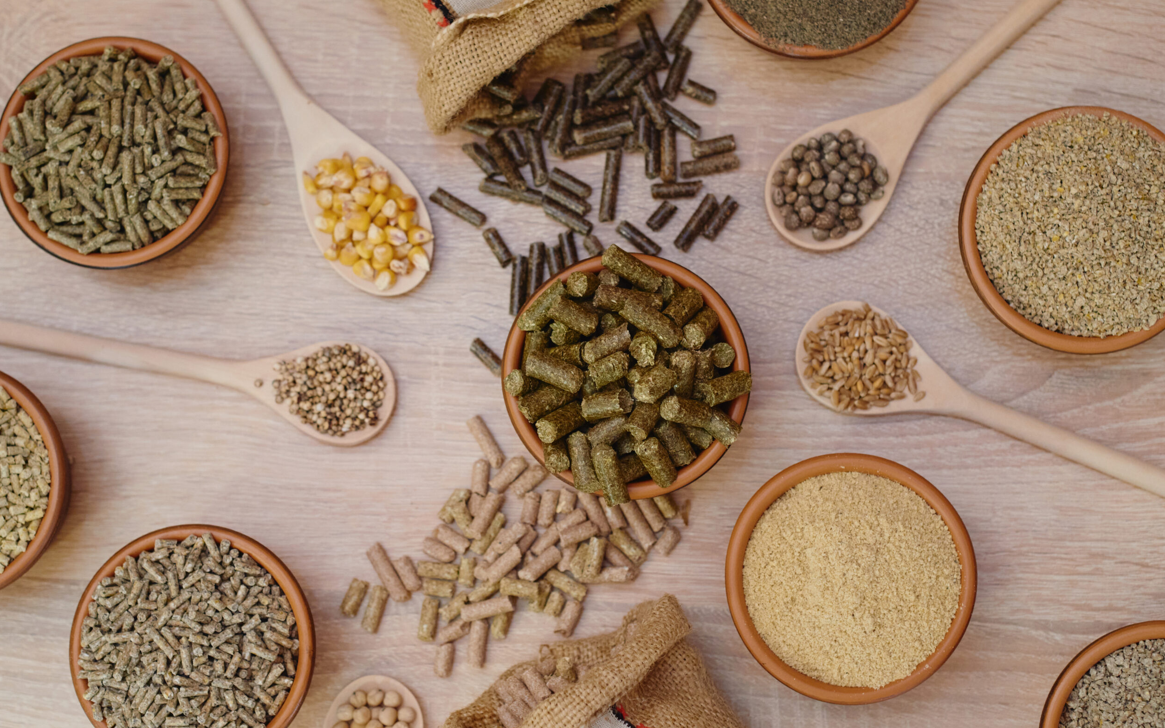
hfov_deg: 38.9
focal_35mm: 52
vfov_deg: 24.9
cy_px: 346
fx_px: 1651
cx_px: 574
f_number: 4
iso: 640
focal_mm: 50
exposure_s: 1/100
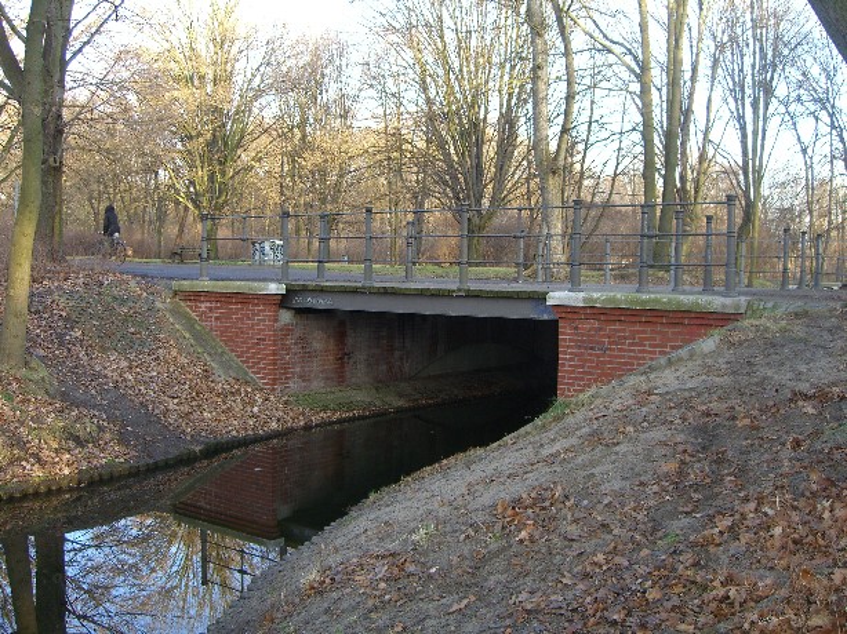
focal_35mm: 38
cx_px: 424
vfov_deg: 37.7
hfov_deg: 49.0
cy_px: 317
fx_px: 929
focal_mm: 7.9
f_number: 2.8
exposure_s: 1/125
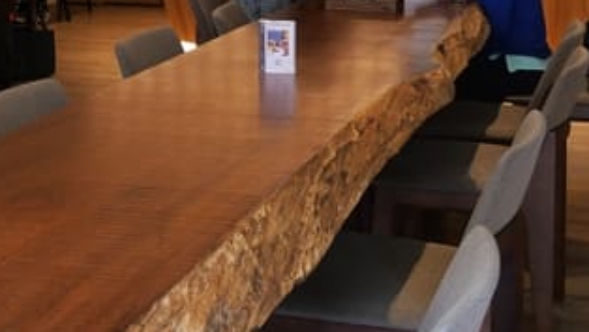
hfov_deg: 28.5
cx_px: 346
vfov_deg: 15.8
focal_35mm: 74
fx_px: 1156
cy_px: -47
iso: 320
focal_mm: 16
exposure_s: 1/60
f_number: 3.9
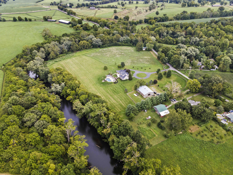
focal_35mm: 24
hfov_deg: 71.6
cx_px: 116
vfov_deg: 56.8
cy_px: 88
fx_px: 162
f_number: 2.8
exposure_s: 1/160
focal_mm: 4.5
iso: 100
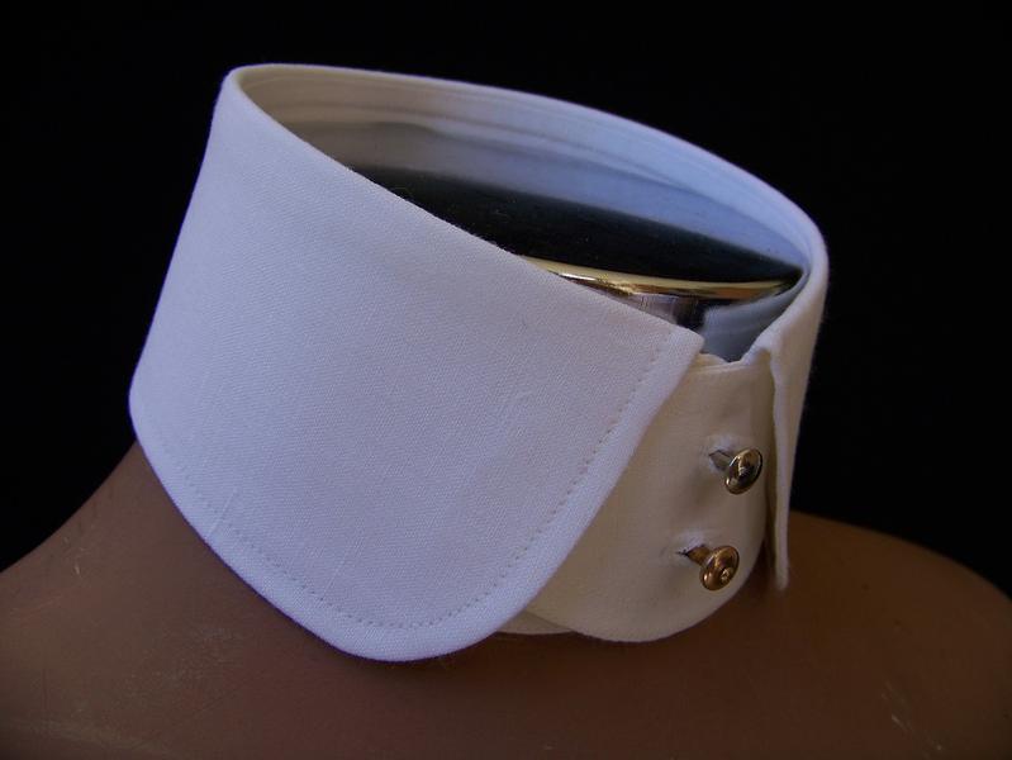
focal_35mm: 36
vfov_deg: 39.7
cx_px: 506
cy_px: 380
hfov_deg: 51.3
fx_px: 1053
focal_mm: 5.85
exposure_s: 1/250
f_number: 2.8
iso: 64
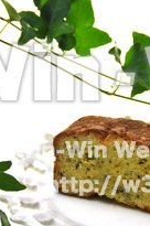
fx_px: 1010
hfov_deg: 8.5
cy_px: 83
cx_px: 122
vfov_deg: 12.8
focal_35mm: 161
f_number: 7.1
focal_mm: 50
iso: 200
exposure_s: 1/200
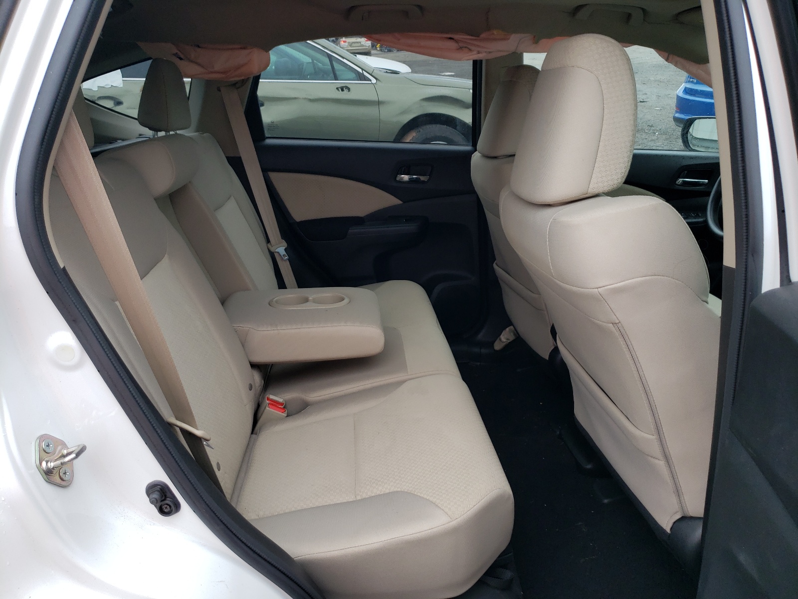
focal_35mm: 26
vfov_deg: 53.1
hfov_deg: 67.3
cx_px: 399
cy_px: 300
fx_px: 599
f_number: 1.5
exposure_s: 1/141
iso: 50
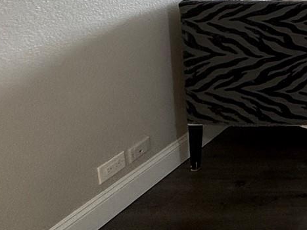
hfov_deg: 24.8
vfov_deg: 26.9
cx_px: 508
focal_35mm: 48
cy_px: -43
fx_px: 426
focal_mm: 2.22
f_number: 2.2
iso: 160
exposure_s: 1/120
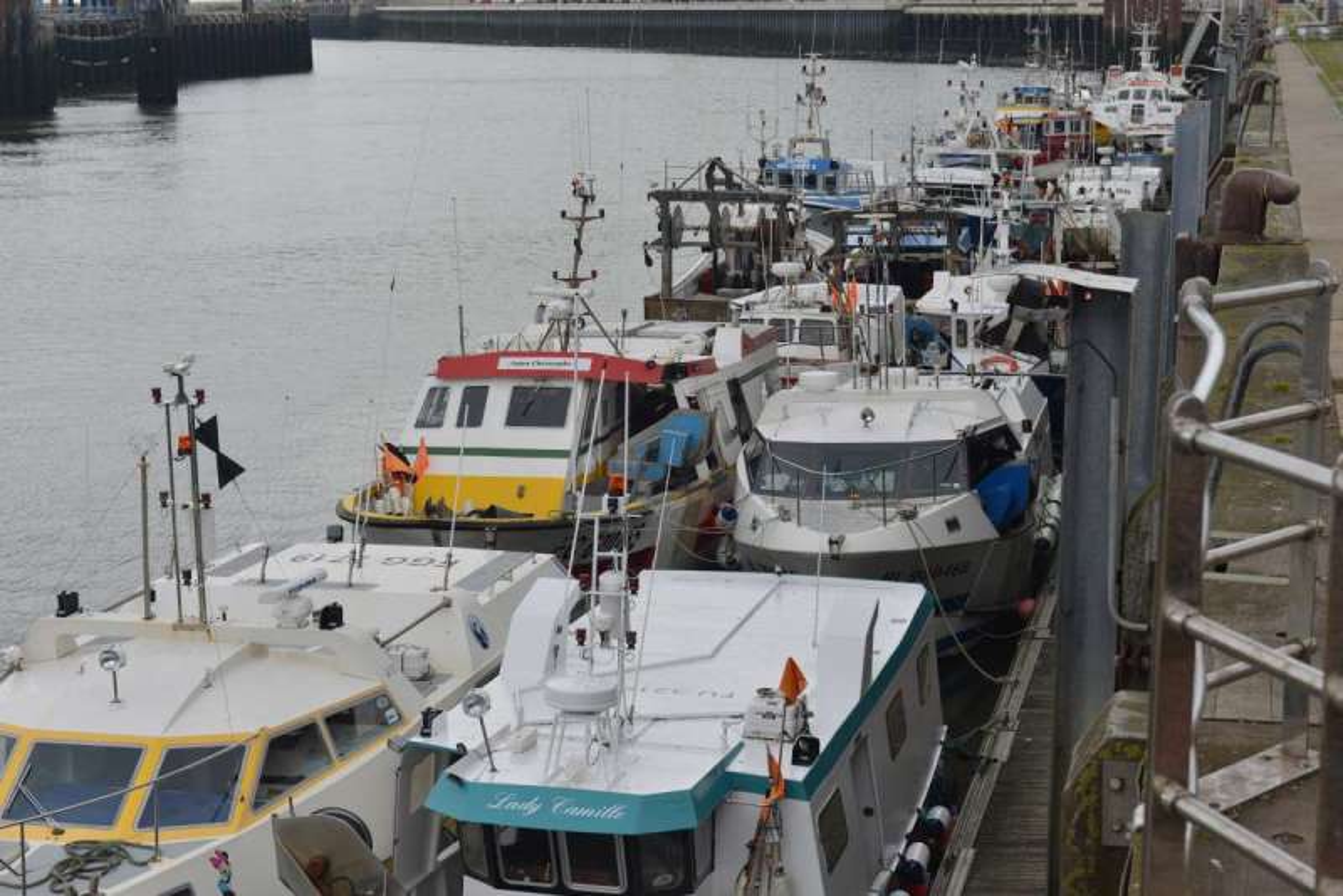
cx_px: 672
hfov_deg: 28.8
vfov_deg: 19.5
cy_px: 448
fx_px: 2612
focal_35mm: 70
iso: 125
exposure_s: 1/250
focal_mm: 70
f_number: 9
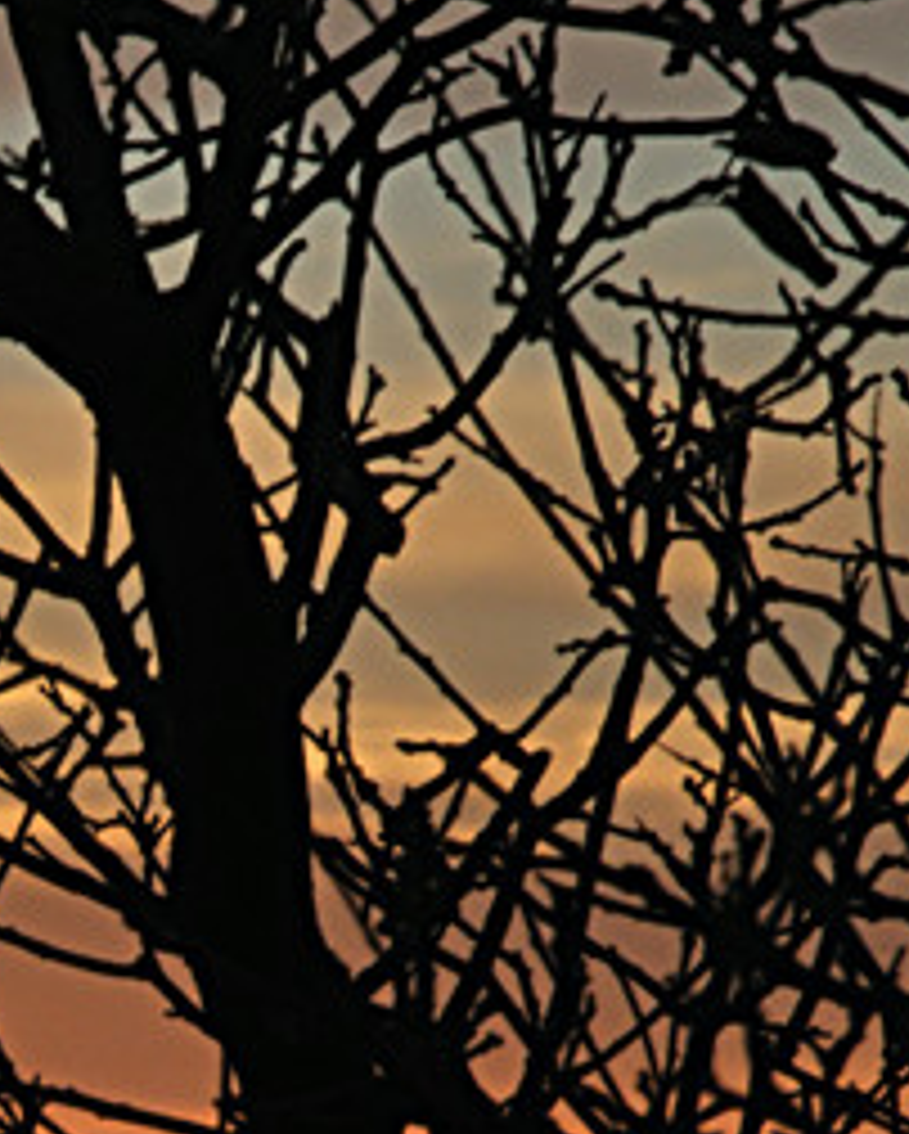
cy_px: 1082
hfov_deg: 3.2
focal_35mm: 482
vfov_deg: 4.0
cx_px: -414
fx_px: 16174
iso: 200
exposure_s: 1/60
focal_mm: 105
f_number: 22
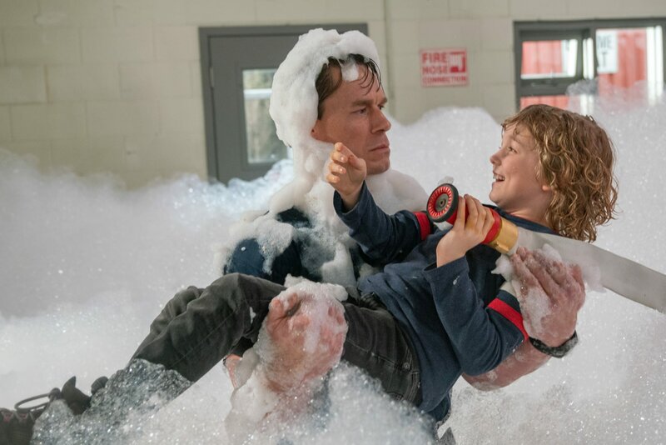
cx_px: 333
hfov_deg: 36.9
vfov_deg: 25.1
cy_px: 222
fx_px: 999
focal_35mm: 54
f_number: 3.5
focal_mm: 36
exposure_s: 1/160
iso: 1000
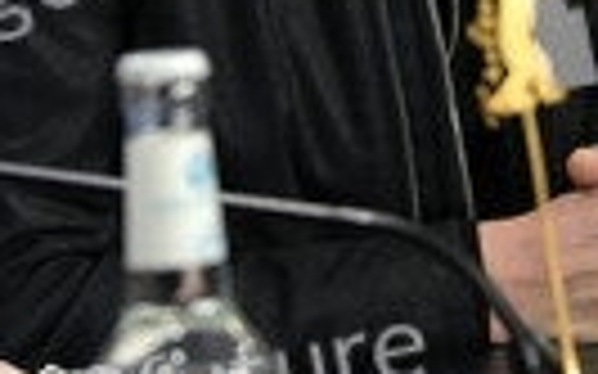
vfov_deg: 5.7
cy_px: -243
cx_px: 342
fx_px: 3731
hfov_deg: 9.2
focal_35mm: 229
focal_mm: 75
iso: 2000
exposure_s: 1/250
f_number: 5.6
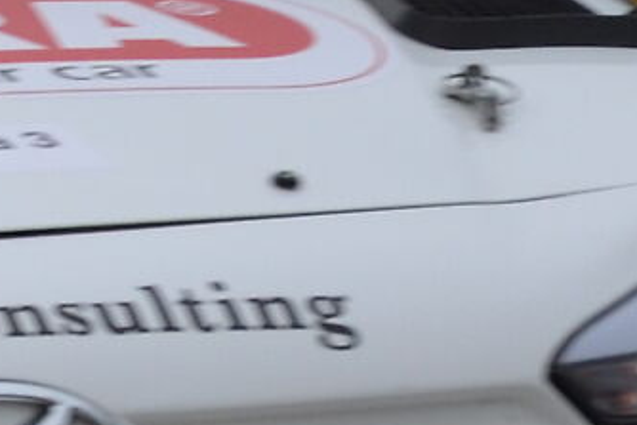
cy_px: 515
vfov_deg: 1.2
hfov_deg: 1.8
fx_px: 20013
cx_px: -1005
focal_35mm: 1131
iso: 400
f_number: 5.6
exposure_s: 1/800
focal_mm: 105
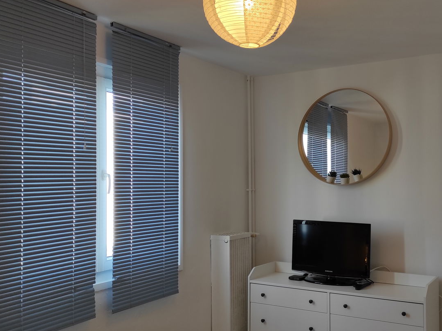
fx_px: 472
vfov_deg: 38.6
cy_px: 184
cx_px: 275
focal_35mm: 37
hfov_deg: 49.7
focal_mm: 5.43
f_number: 1.89
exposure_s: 1/100
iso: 152
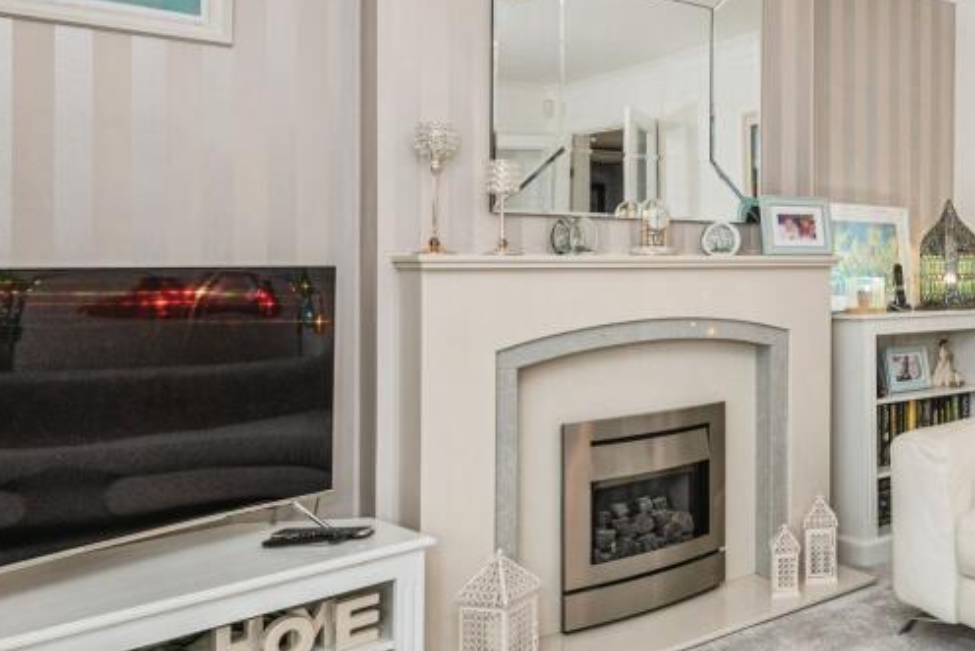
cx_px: 918
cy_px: 317
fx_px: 894
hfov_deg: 49.4
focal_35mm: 33
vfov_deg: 40.0
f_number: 8
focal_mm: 16
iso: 320
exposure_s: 1/40
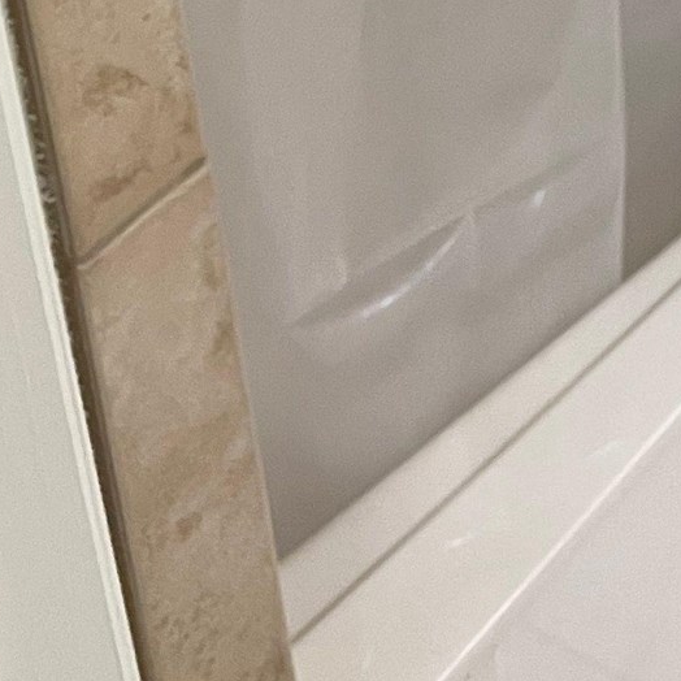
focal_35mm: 101
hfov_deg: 16.5
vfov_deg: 14.7
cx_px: 833
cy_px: -606
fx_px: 2248
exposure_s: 1/60
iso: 125
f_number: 1.6
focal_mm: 4.2
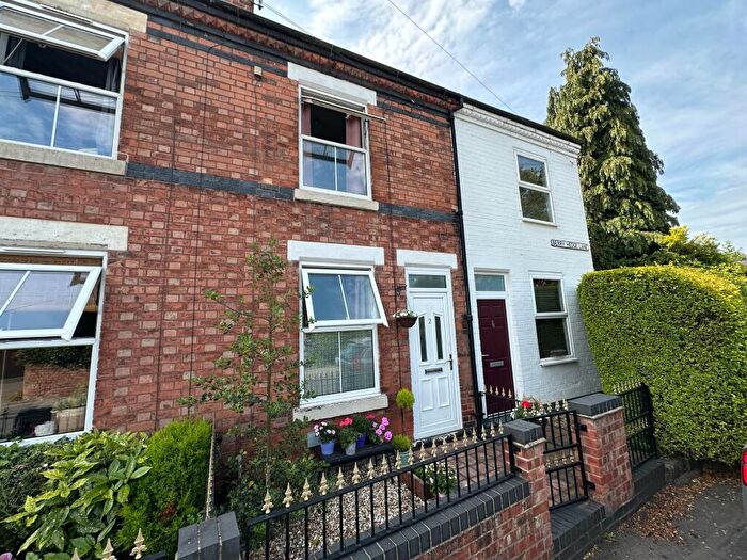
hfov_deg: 102.1
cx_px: 374
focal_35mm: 14
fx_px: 302
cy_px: 280
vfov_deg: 85.7
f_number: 2.2
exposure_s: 1/673
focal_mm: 2.22
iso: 40
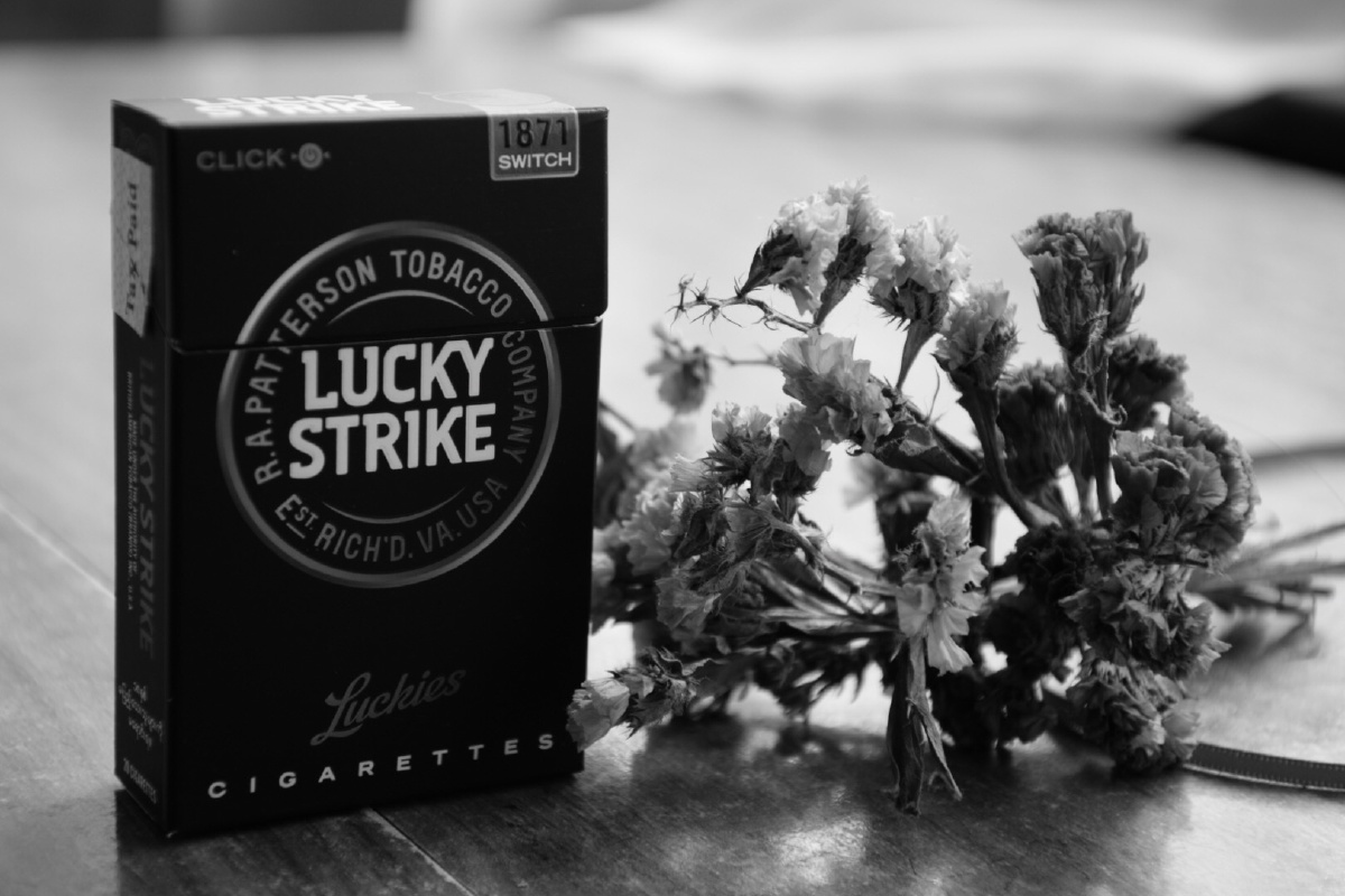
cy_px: 448
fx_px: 3362
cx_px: 672
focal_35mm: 90
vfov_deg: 15.2
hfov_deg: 22.6
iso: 400
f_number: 5
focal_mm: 60
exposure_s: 1/80
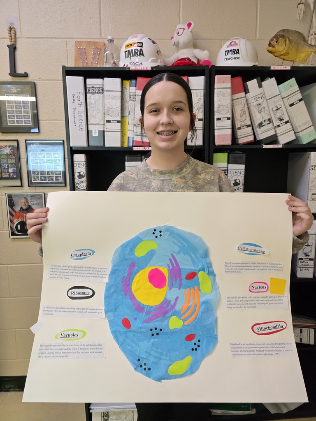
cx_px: 158
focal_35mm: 23
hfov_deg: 58.9
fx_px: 280
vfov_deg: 73.9
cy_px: 210
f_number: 1.7
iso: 800
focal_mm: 6.3
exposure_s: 1/60
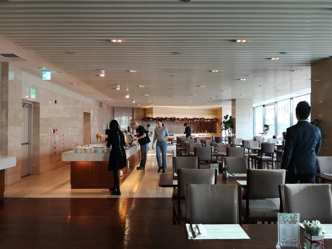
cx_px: 166
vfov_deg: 51.4
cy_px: 124
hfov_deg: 65.3
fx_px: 259
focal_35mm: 27
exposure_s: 1/120
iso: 320
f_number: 1.8
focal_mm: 3.95
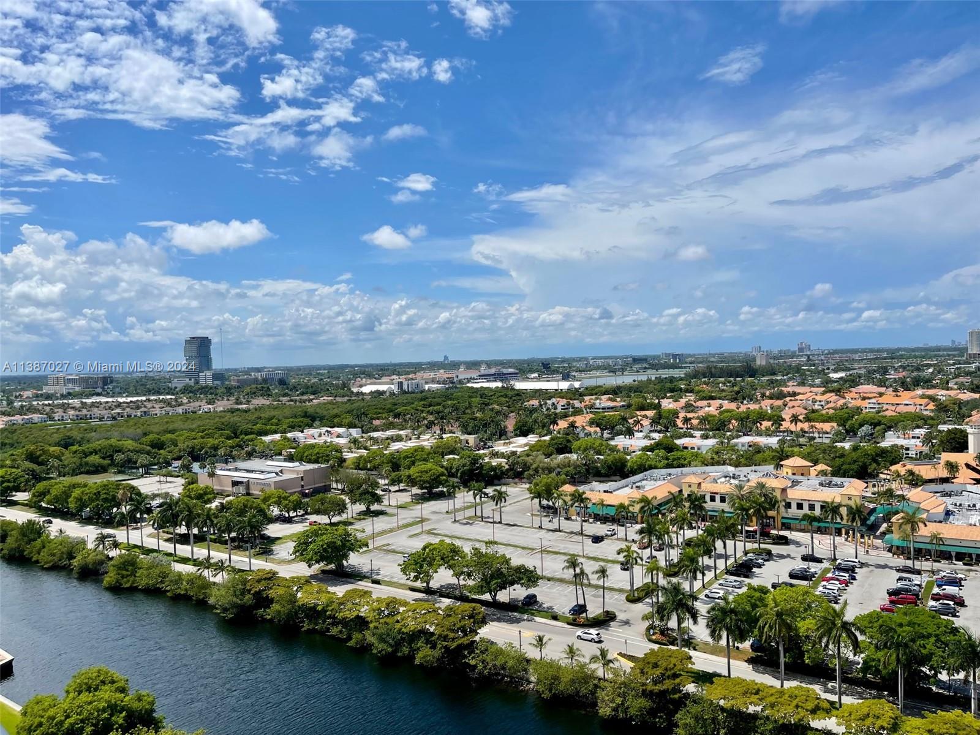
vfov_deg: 53.1
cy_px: 368
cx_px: 490
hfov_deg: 67.3
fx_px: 736
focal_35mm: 26
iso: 32
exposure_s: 1/7407
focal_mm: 5.1
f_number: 1.6
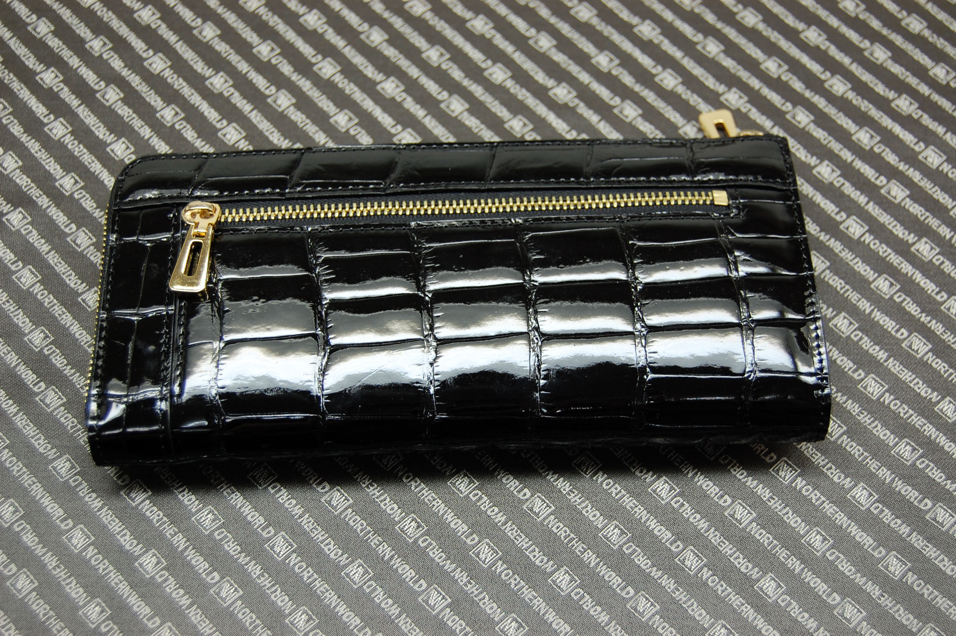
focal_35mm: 57
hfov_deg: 35.1
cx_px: 478
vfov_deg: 23.7
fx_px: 1512
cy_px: 318
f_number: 4.8
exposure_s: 1/80
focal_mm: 38
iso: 400
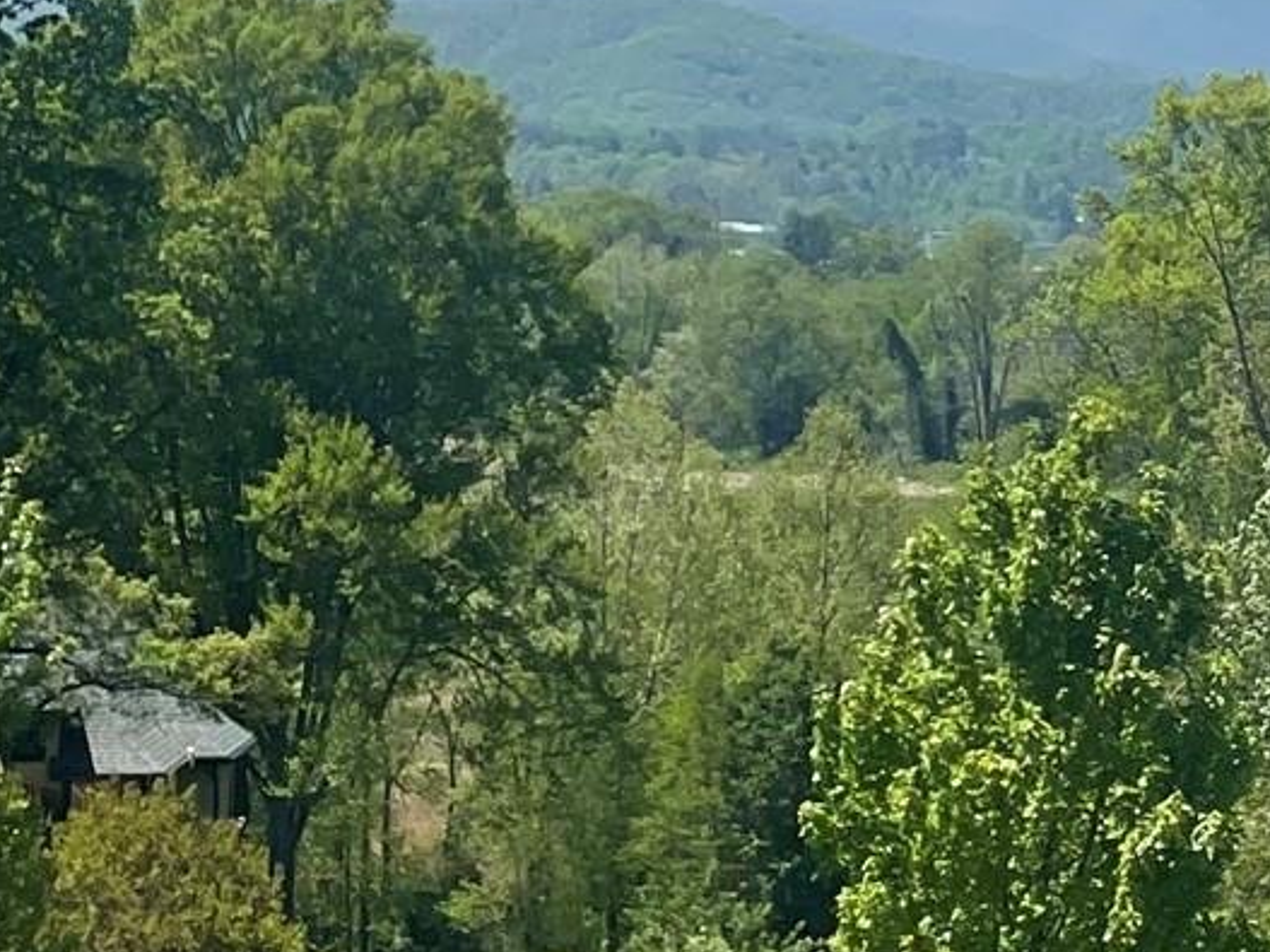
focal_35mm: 202
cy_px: -261
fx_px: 7409
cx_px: 2185
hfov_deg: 9.4
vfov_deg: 7.3
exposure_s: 1/2083
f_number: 2
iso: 25
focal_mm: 6
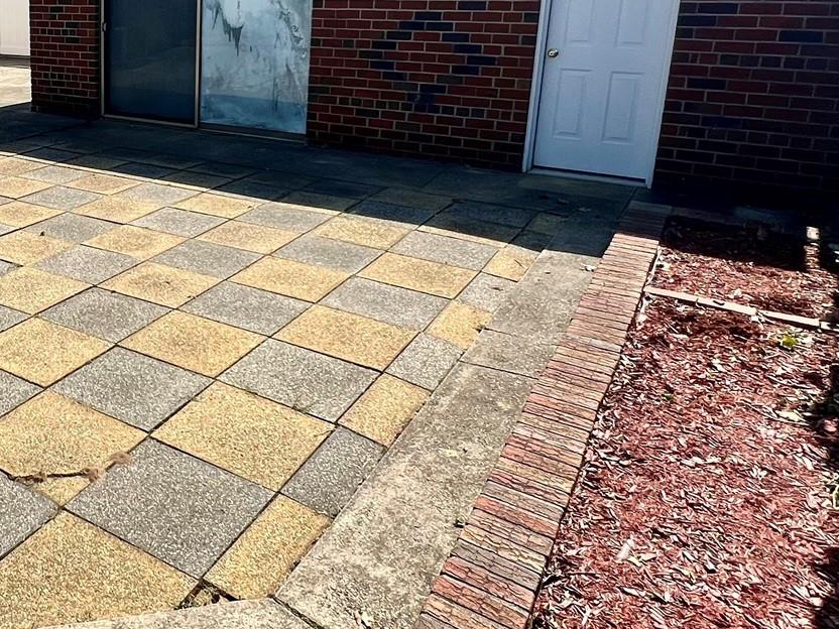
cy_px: 153
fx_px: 776
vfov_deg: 42.7
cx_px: 32
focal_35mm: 32
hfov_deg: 48.5
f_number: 1.8
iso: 32
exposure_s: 1/1488
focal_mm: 1.57
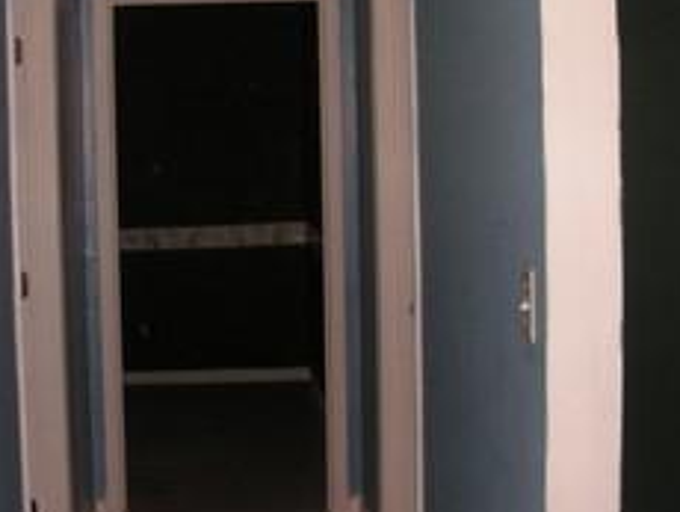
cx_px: 248
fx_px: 1298
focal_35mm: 66
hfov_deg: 29.2
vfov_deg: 22.2
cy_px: 172
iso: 160
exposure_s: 1/45
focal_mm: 6.3
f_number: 3.3
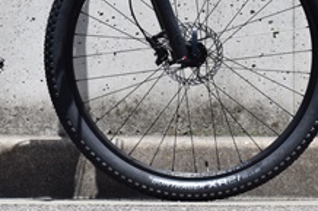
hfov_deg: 6.5
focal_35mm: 318
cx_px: -41
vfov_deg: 4.3
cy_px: -89
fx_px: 2807
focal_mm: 70
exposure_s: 1/4000
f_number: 7.1
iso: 1000
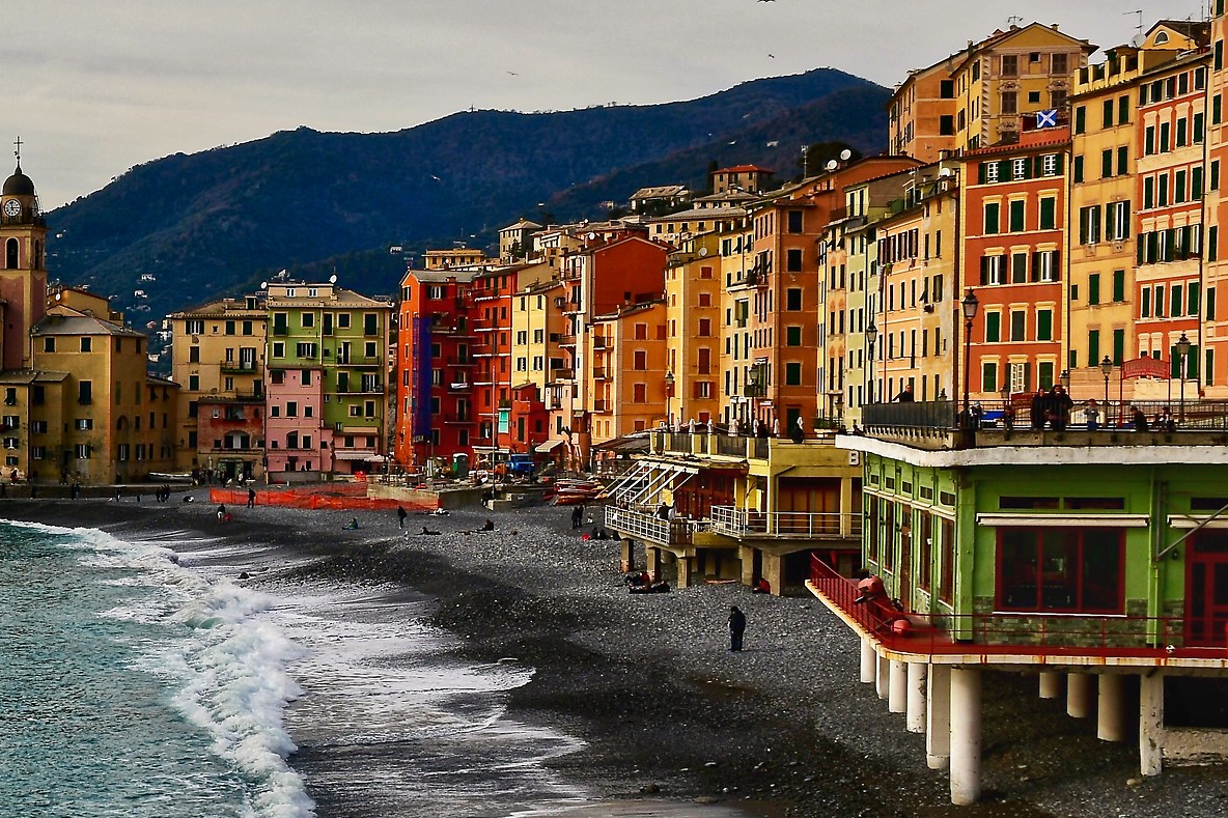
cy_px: 461
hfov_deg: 26.3
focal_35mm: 73
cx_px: 2
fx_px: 2490
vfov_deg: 18.7
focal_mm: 24
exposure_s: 1/125
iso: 125
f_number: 14
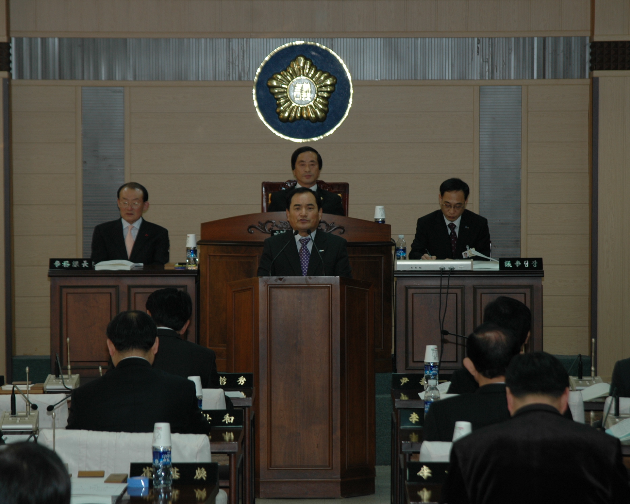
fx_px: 2696
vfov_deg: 10.7
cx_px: 314
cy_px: 251
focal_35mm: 145
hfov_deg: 13.3
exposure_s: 1/60
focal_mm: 85
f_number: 4.5
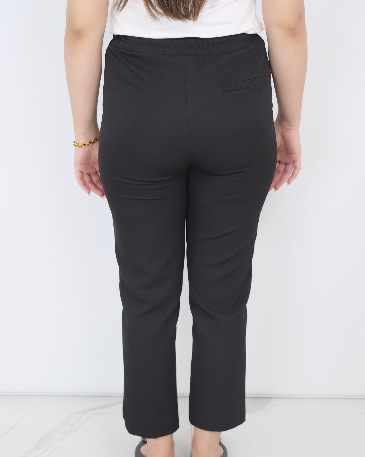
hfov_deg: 26.2
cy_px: 275
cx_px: 182
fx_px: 783
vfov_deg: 32.4
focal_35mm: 58
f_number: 4
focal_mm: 34.3
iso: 500
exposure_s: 1/80
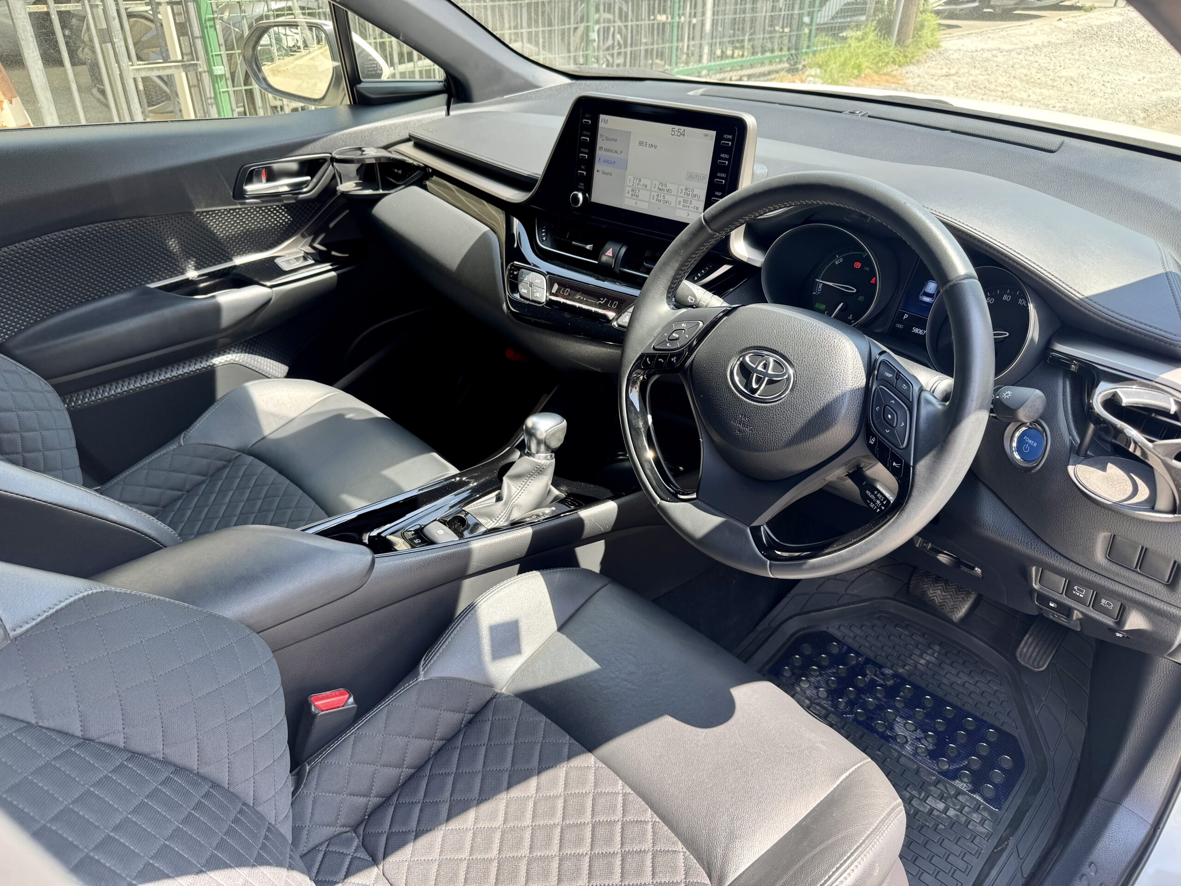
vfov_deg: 56.8
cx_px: 590
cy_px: 443
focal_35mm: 24
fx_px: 819
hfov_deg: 71.6
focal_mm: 6.76
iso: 80
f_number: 1.78
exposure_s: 1/236
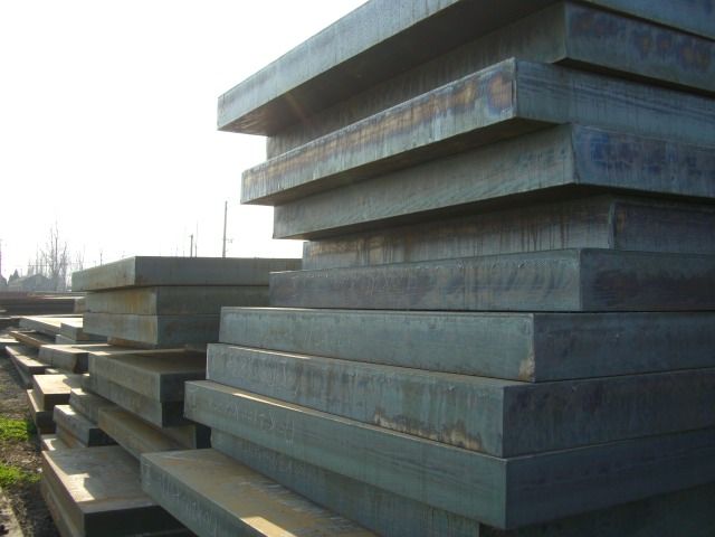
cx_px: 358
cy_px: 268
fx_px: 785
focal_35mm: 38
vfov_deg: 37.7
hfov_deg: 49.0
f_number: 2.8
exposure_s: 1/400
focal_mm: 7.9
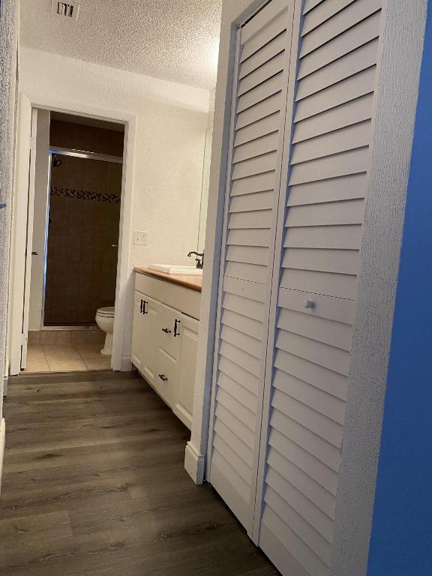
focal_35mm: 26
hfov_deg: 53.1
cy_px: 288
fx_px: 433
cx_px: 216
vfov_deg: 67.3
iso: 100
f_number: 1.8
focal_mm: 4.25
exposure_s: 1/60
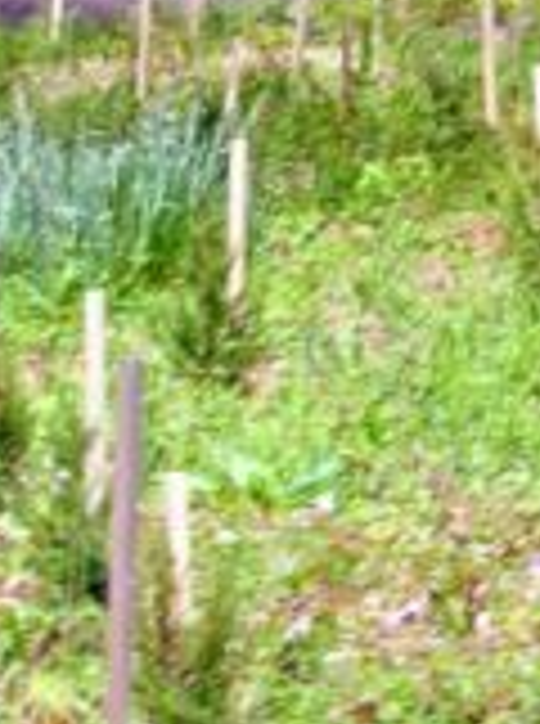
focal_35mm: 373
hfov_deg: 4.0
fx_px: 7789
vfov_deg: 5.3
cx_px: 760
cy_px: 189
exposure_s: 1/160
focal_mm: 30
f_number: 5.6
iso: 100
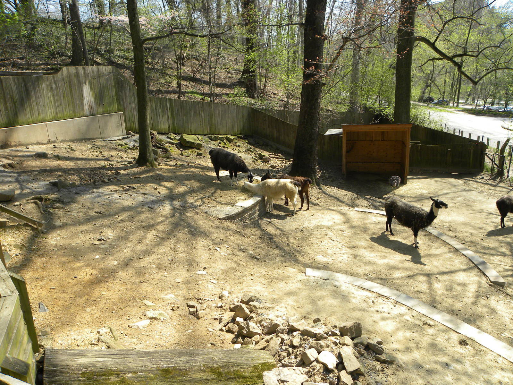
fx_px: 385
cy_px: 192
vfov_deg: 53.1
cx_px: 256
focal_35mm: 26
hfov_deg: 67.3
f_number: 4.5
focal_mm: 4.6
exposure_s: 1/170
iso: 64
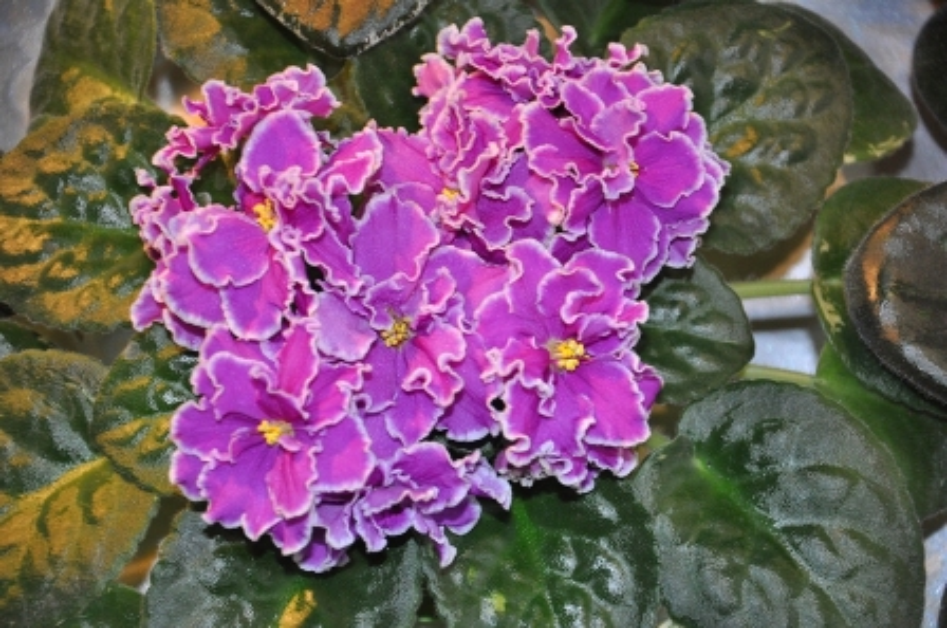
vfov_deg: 18.1
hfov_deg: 27.0
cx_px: 474
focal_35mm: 75
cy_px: 314
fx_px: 1969
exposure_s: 1/60
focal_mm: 50
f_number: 5
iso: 720
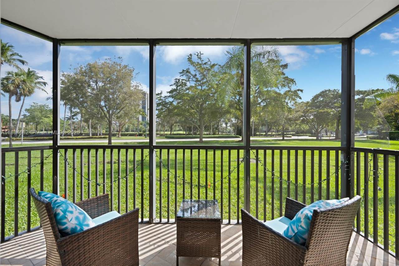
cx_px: 200
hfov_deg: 104.3
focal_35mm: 14
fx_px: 155
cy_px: 133
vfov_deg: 81.2
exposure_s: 1/20
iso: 100
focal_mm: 14
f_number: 10
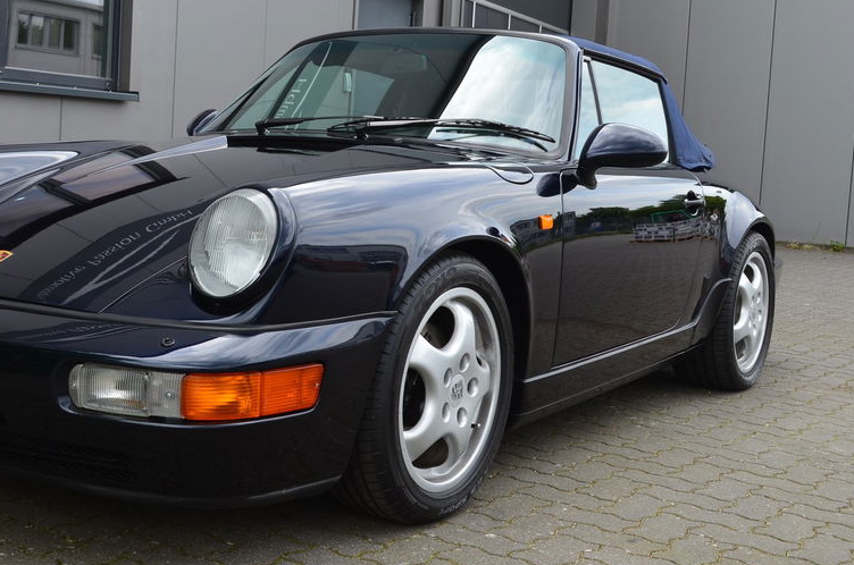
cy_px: 246
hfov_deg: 40.1
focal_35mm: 49
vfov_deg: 27.4
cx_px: 303
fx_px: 1160
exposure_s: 1/60
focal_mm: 24
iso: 250
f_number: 10
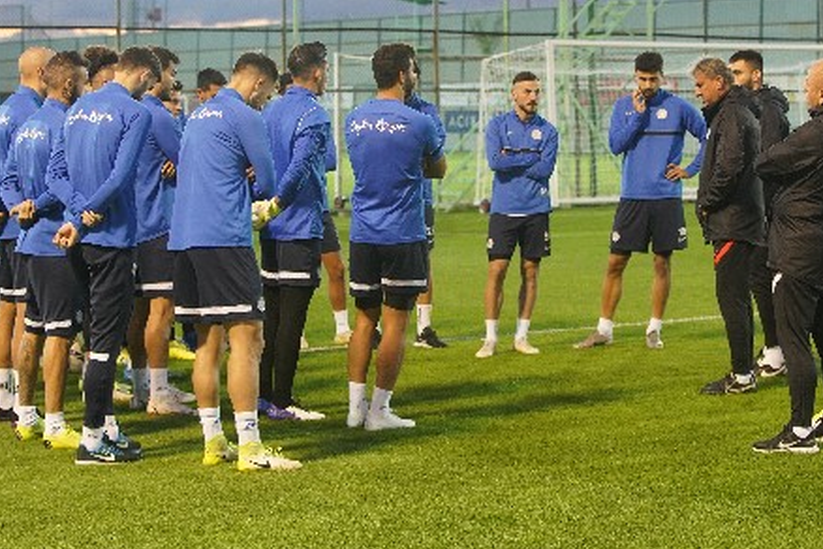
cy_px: 148
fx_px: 2446
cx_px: 396
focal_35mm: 107
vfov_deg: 12.8
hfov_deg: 19.1
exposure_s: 1/200
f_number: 3.5
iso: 4000
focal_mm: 70
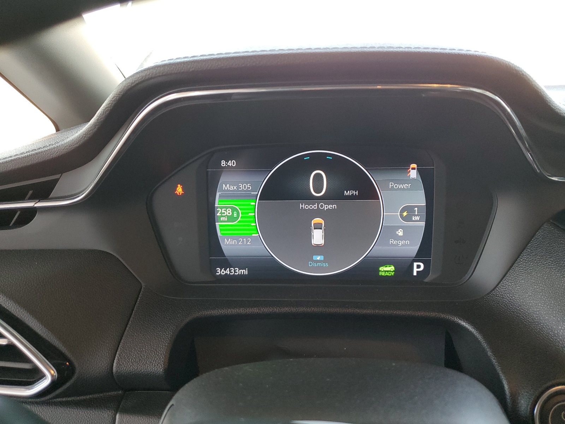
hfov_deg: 67.3
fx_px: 424
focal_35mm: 26
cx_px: 282
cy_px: 212
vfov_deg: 53.1
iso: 113
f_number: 1.5
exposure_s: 1/60.2
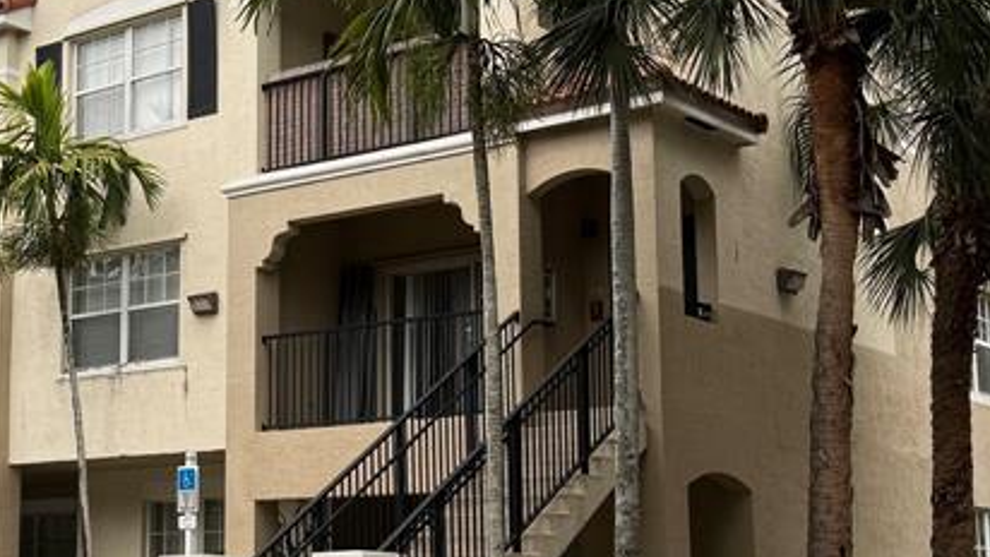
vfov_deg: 18.5
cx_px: 223
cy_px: 315
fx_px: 1707
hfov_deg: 31.6
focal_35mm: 65
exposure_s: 1/241
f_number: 1.78
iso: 64
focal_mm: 6.76
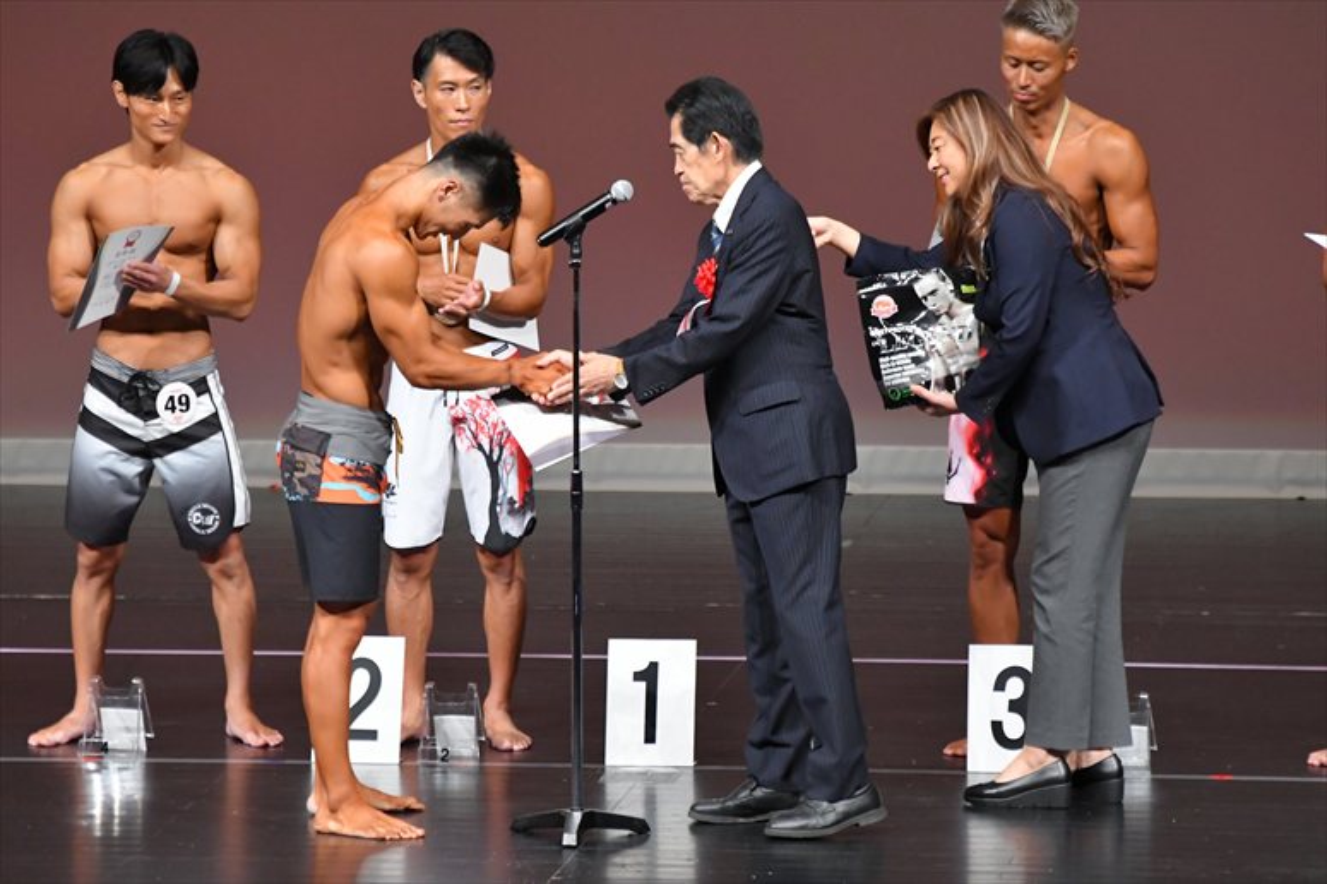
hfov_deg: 6.5
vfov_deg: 4.4
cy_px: 442
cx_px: 664
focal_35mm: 315
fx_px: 11606
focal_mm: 210
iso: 4000
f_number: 5.6
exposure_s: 1/400
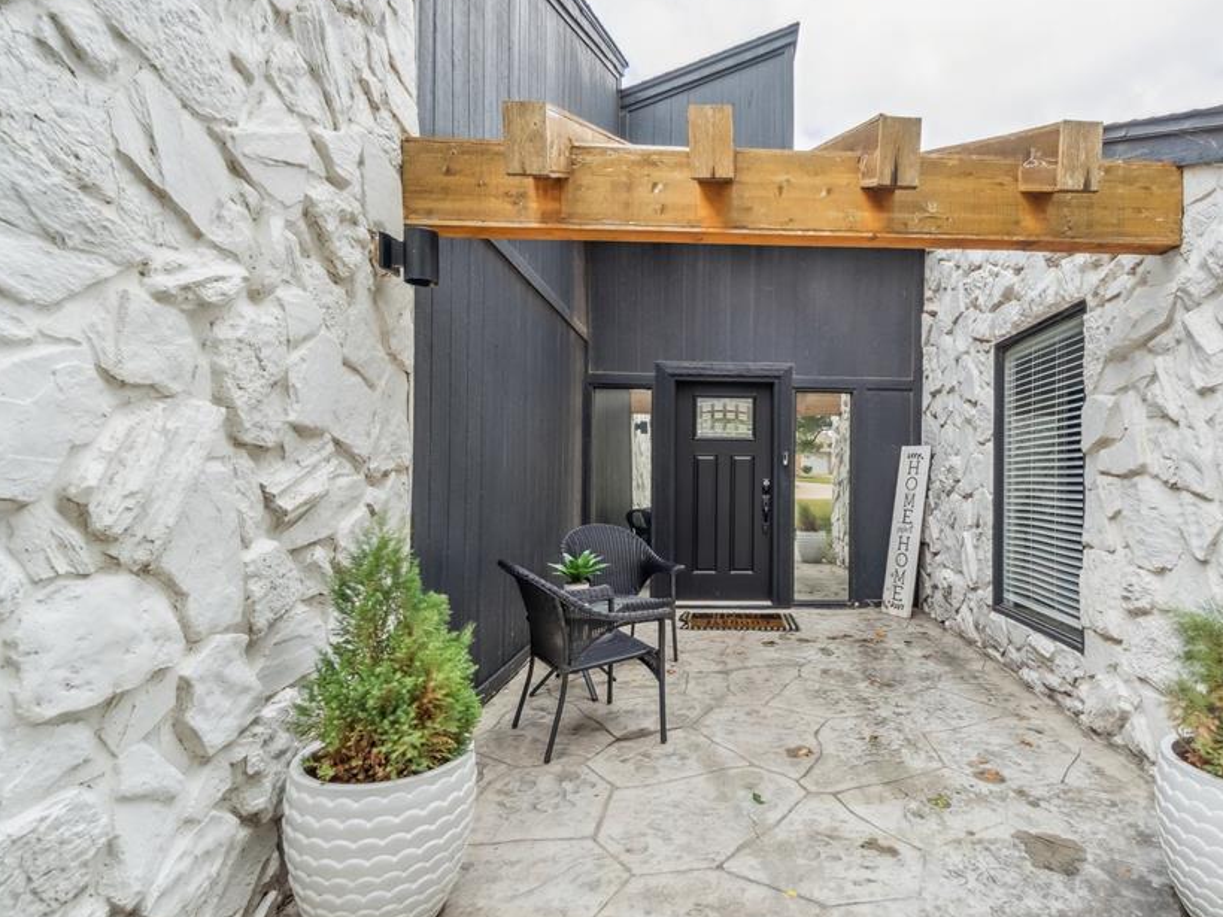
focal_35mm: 18
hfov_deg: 86.4
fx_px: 636
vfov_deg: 71.5
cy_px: 486
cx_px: 748
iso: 100
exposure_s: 1/100
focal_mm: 10
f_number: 8
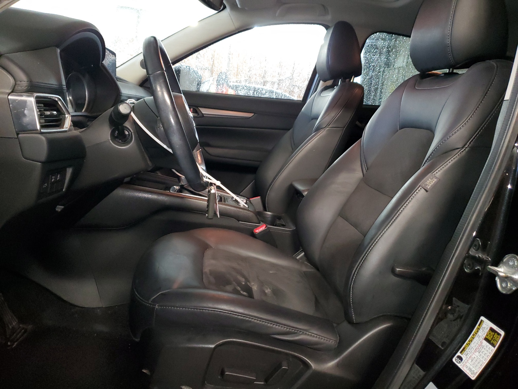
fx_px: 389
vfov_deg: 53.1
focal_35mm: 26
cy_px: 194
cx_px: 259
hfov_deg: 67.3
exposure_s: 1/40
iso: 362
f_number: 1.5
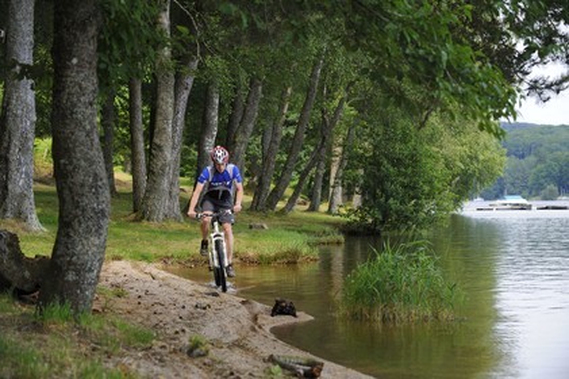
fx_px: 1500
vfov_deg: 14.4
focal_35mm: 95
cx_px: 284
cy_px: 190
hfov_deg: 21.5
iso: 200
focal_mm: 95
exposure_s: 1/320
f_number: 4
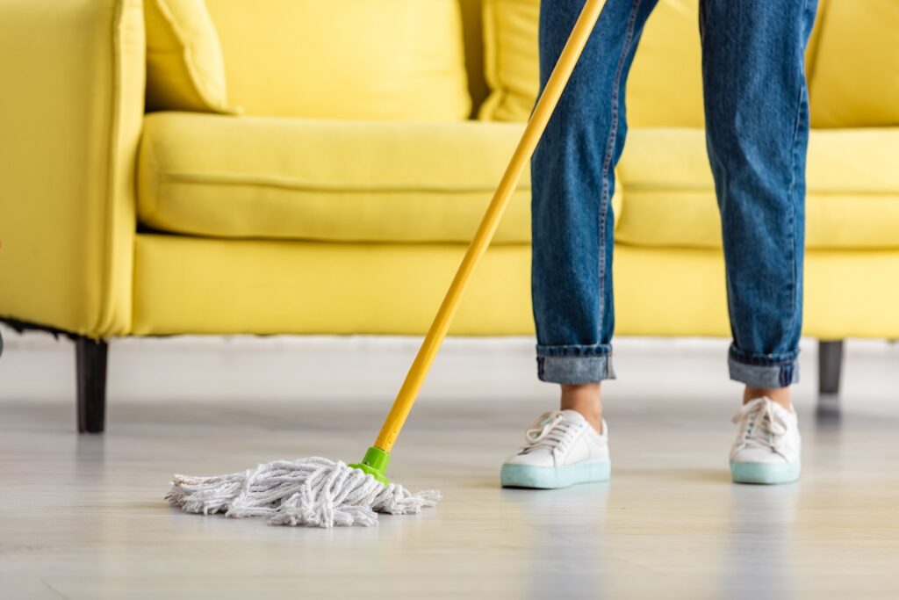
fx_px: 4246
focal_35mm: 170
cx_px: 450
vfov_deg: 8.1
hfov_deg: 12.1
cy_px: 300
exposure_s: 1/200
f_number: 3.5
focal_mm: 170
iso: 125
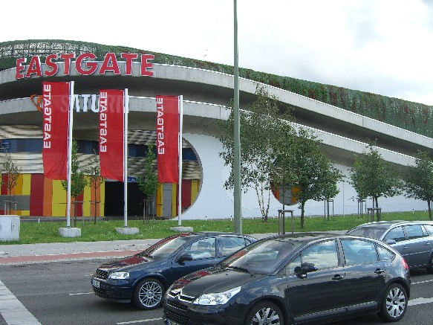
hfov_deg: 49.0
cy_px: 162
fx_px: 475
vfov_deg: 37.7
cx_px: 216
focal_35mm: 38
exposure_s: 1/200
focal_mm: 7.9
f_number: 4
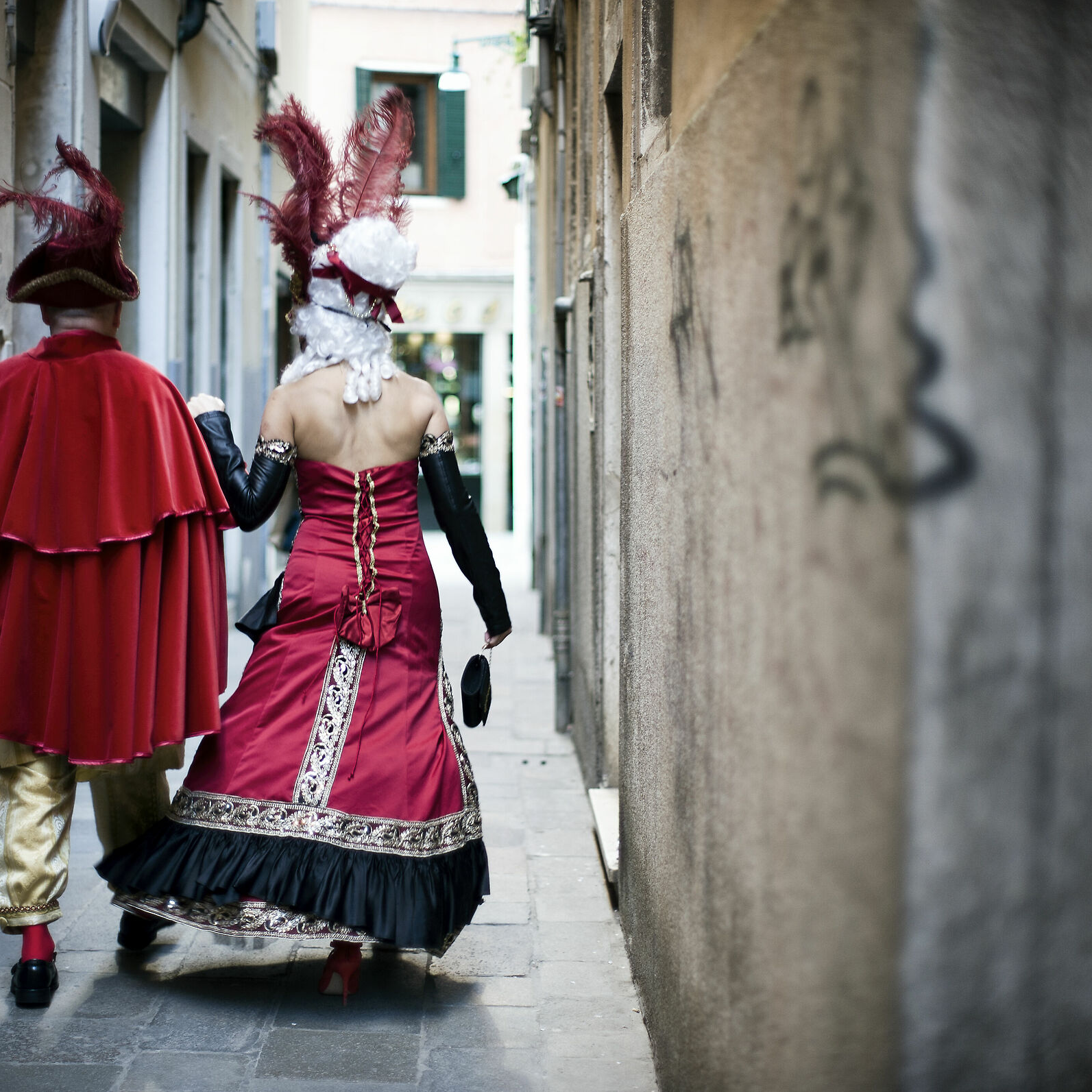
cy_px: 547
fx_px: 2284
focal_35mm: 64
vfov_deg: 26.9
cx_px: 422
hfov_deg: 26.8
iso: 200
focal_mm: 50
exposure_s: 1/125
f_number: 1.4
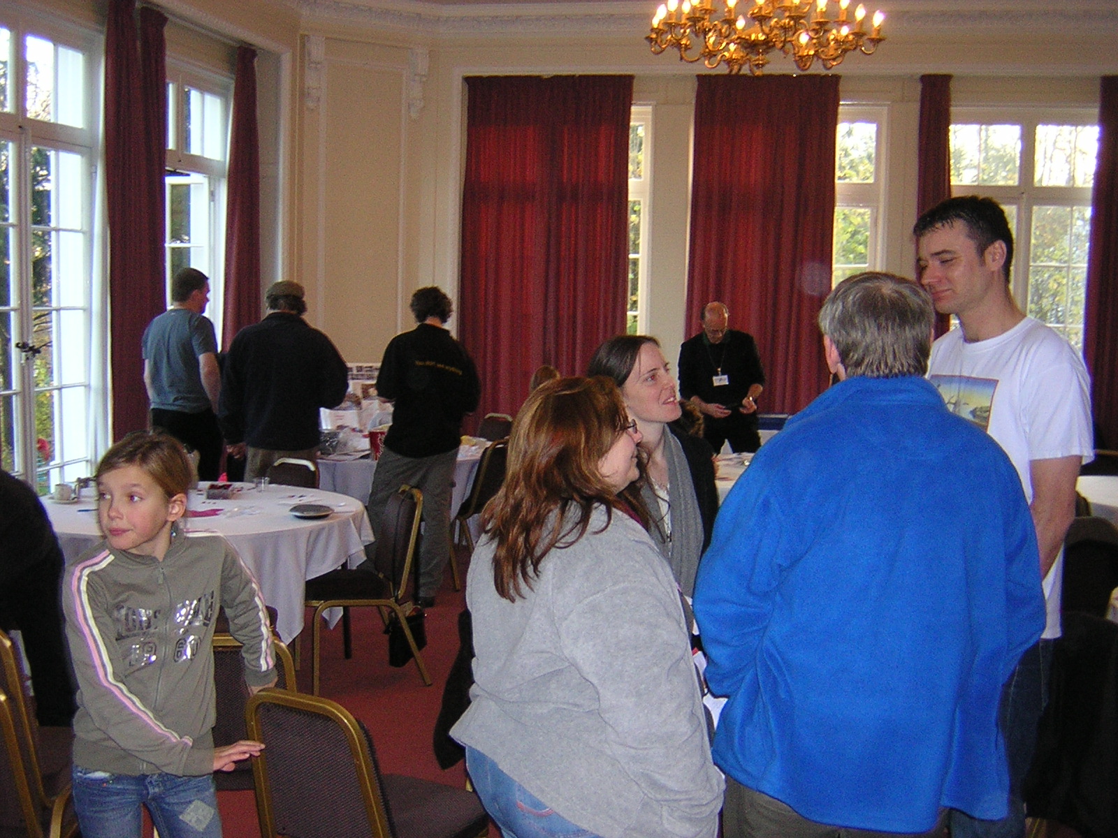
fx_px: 1163
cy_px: 419
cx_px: 559
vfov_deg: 39.7
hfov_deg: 51.4
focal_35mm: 36
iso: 322
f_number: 2.6
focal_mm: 4.7
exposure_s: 1/60.1
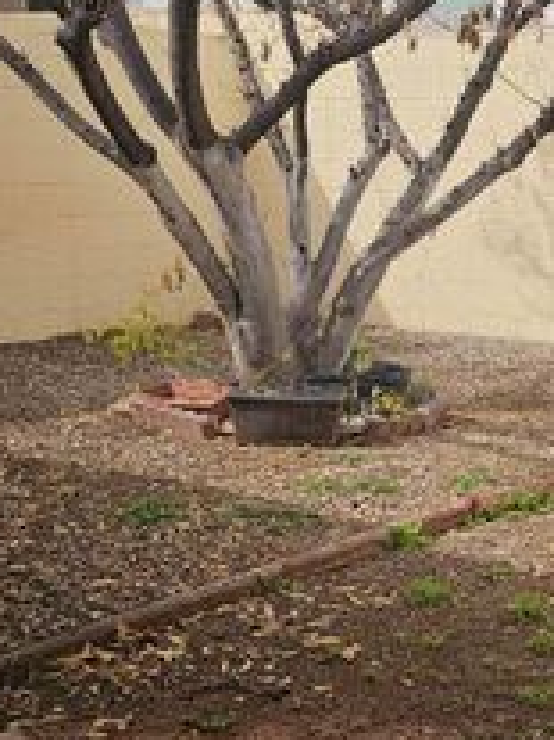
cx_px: 665
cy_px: 456
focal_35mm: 74
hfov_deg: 18.8
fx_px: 1581
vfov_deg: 26.3
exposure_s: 1/699
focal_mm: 6.3
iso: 10
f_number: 1.7
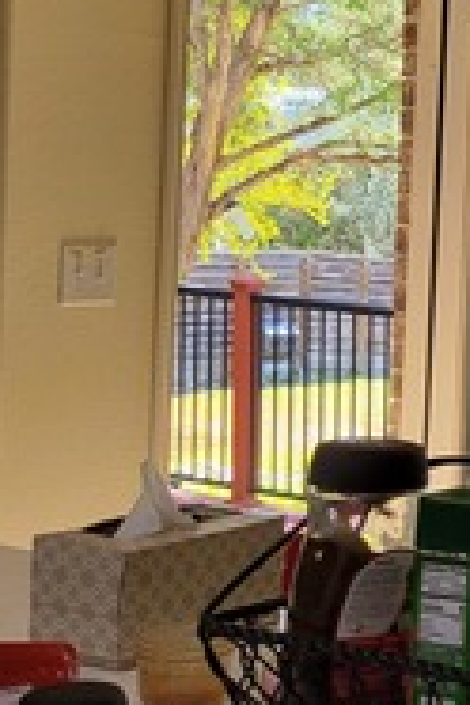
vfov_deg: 21.8
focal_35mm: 93
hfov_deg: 12.7
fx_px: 1821
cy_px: 246
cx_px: 967
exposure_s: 1/120
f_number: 1.8
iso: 100
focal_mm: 5.4
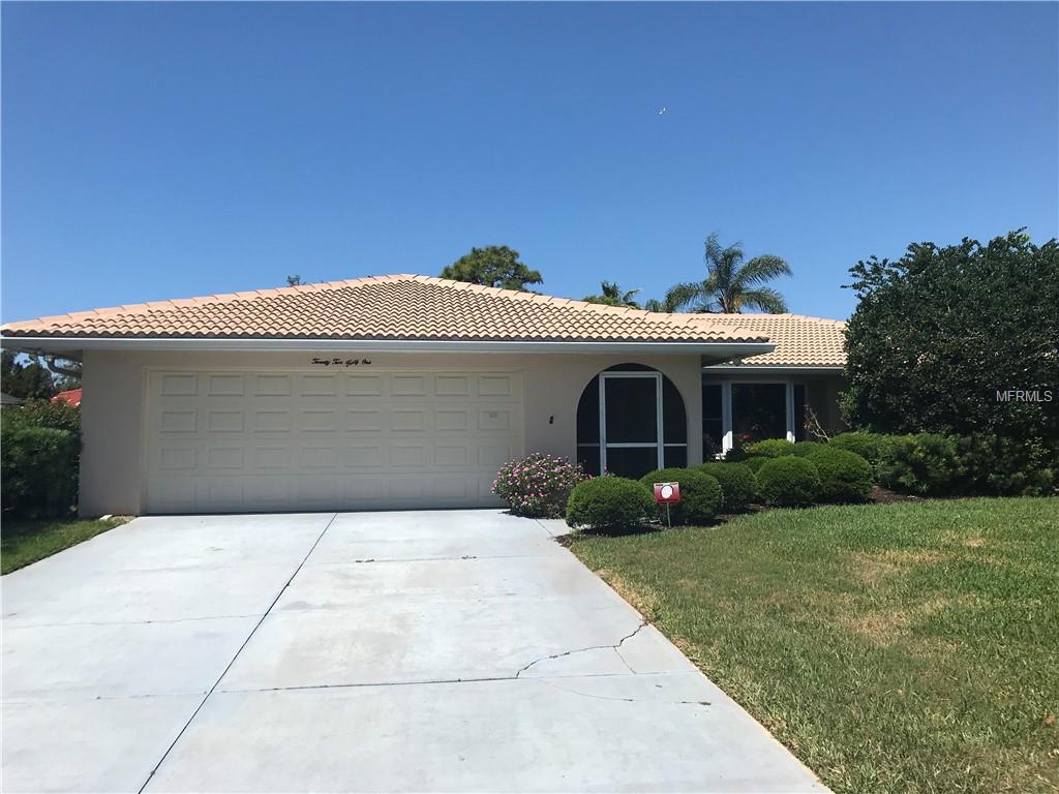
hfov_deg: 63.4
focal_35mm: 28
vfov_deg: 49.7
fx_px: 857
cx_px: 530
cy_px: 397
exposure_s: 1/4000
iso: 20
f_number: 1.8
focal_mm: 3.99
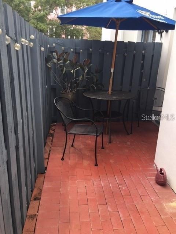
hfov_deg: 48.2
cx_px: 88
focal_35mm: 29
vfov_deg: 61.7
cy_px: 117
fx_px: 197
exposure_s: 1/217
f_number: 2.2
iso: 25
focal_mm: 4.15
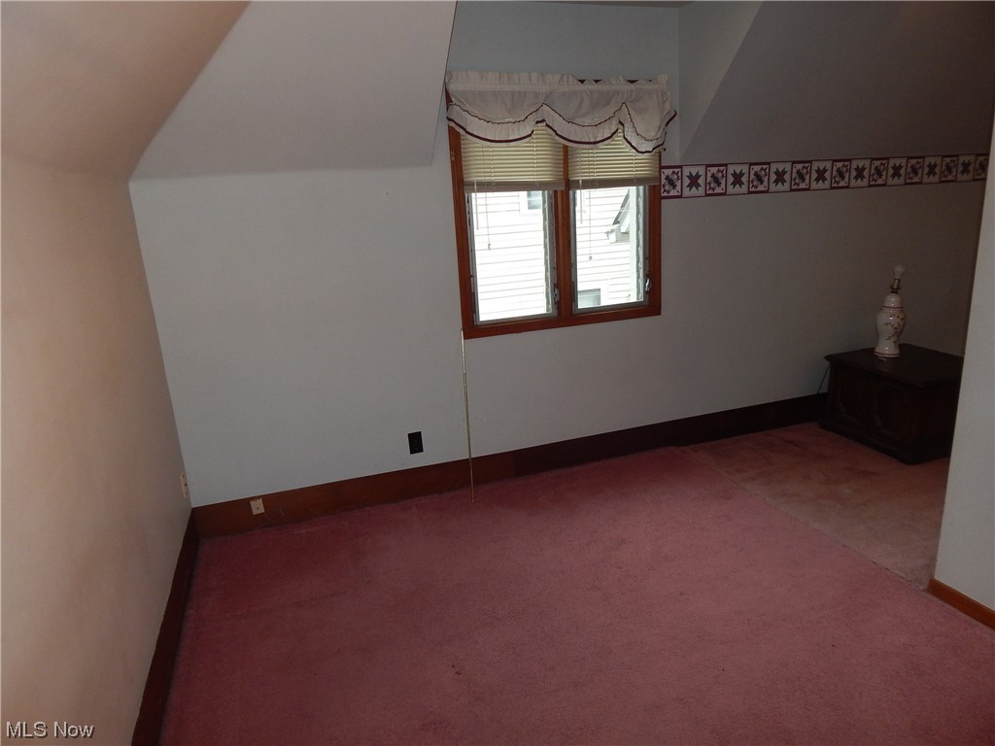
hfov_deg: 76.4
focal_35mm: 22
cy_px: 373
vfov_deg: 61.1
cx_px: 498
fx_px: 632
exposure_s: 1/30
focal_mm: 4
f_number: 3
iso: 200
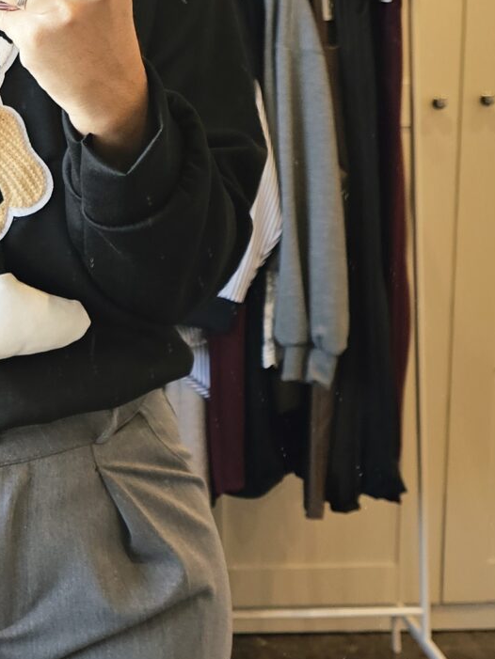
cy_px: 387
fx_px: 1601
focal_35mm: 84
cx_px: -259
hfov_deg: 16.0
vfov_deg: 23.3
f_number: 1.7
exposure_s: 1/100
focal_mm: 6.3
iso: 200
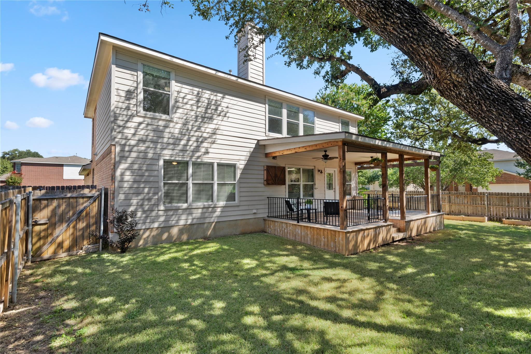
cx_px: 266
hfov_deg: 96.7
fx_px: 236
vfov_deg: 73.7
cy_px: 177
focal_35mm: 16
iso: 250
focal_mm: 16
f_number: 8
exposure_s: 1/60
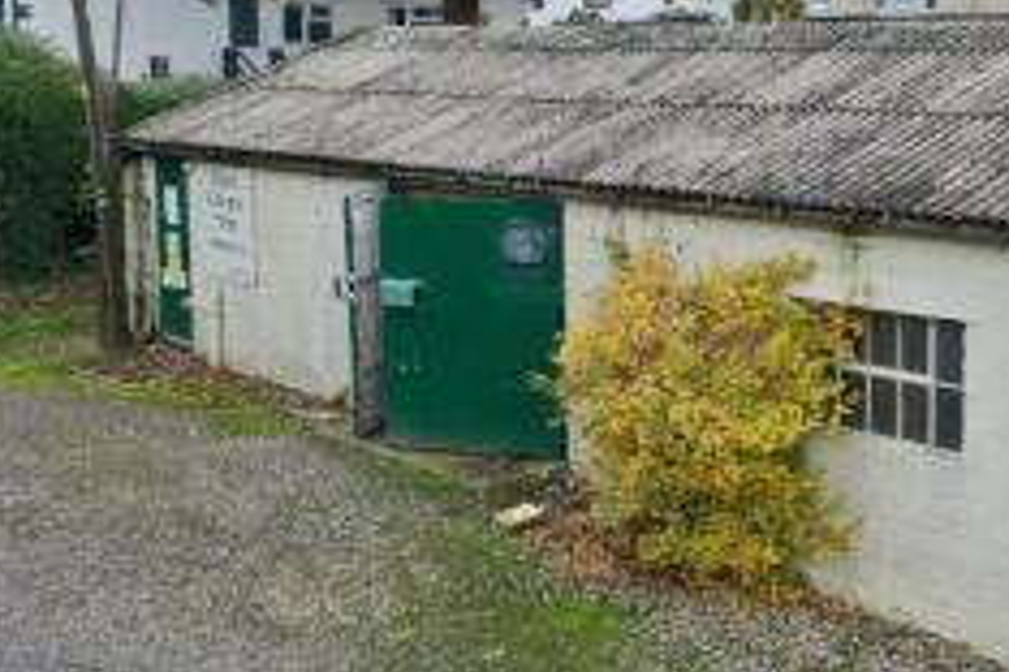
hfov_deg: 33.4
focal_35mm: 57
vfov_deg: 23.7
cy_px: 222
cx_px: 888
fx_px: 1597
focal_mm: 10.26
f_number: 4
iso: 100
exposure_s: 1/120
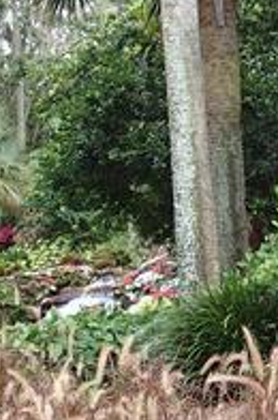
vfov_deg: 22.4
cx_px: 349
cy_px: 236
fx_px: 1058
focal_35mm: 91
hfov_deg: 14.4
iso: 100
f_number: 3.5
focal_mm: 6.9
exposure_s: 1/160
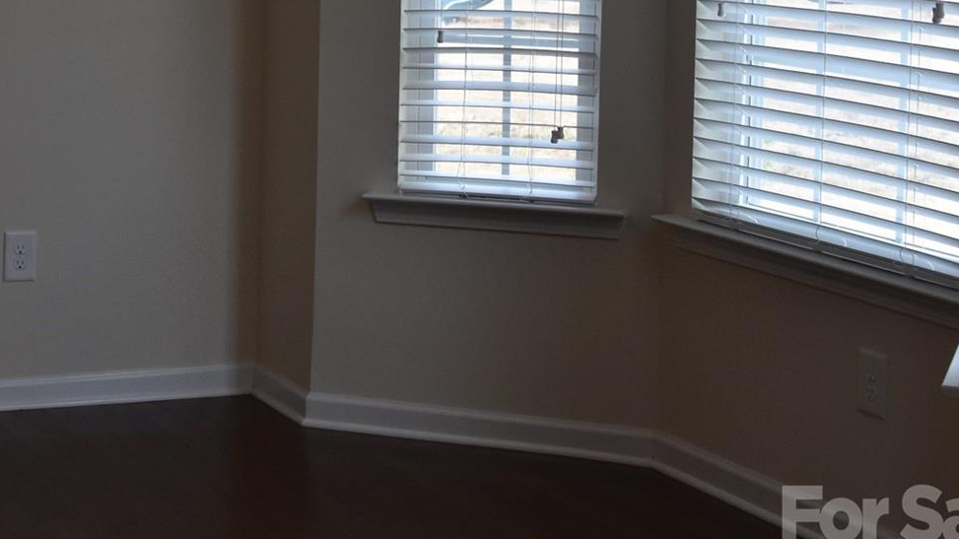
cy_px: -1
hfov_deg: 24.1
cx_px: 98
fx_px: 2187
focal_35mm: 86
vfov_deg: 13.8
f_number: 7.1
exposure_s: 1/200
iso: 800
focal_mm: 26
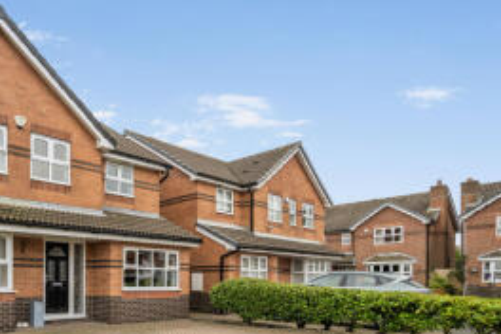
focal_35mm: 27
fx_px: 376
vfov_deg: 44.7
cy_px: 284
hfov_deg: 61.9
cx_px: 102
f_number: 6.3
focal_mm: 15
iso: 250
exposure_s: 1/250
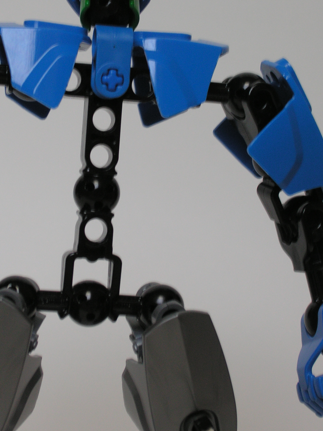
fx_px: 1605
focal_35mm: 129
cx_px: 122
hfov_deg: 11.5
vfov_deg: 15.2
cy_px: 133
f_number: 4.9
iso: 77
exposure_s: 1/4
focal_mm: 21.6
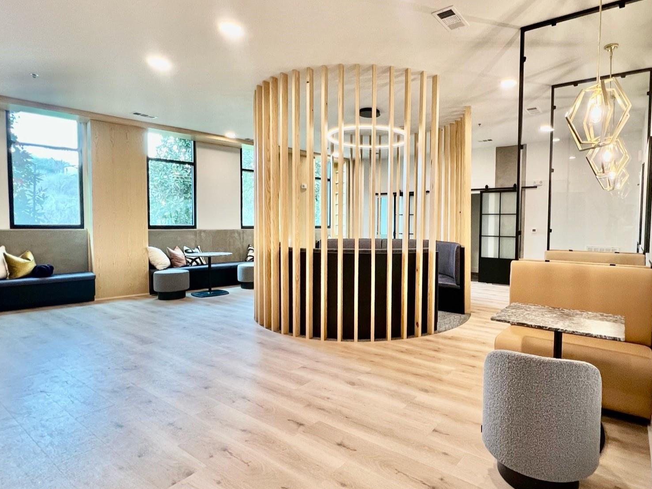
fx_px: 339
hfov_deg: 86.4
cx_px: 399
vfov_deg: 71.6
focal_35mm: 18
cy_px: 239
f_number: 1.8
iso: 200
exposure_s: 1/60
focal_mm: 1.57
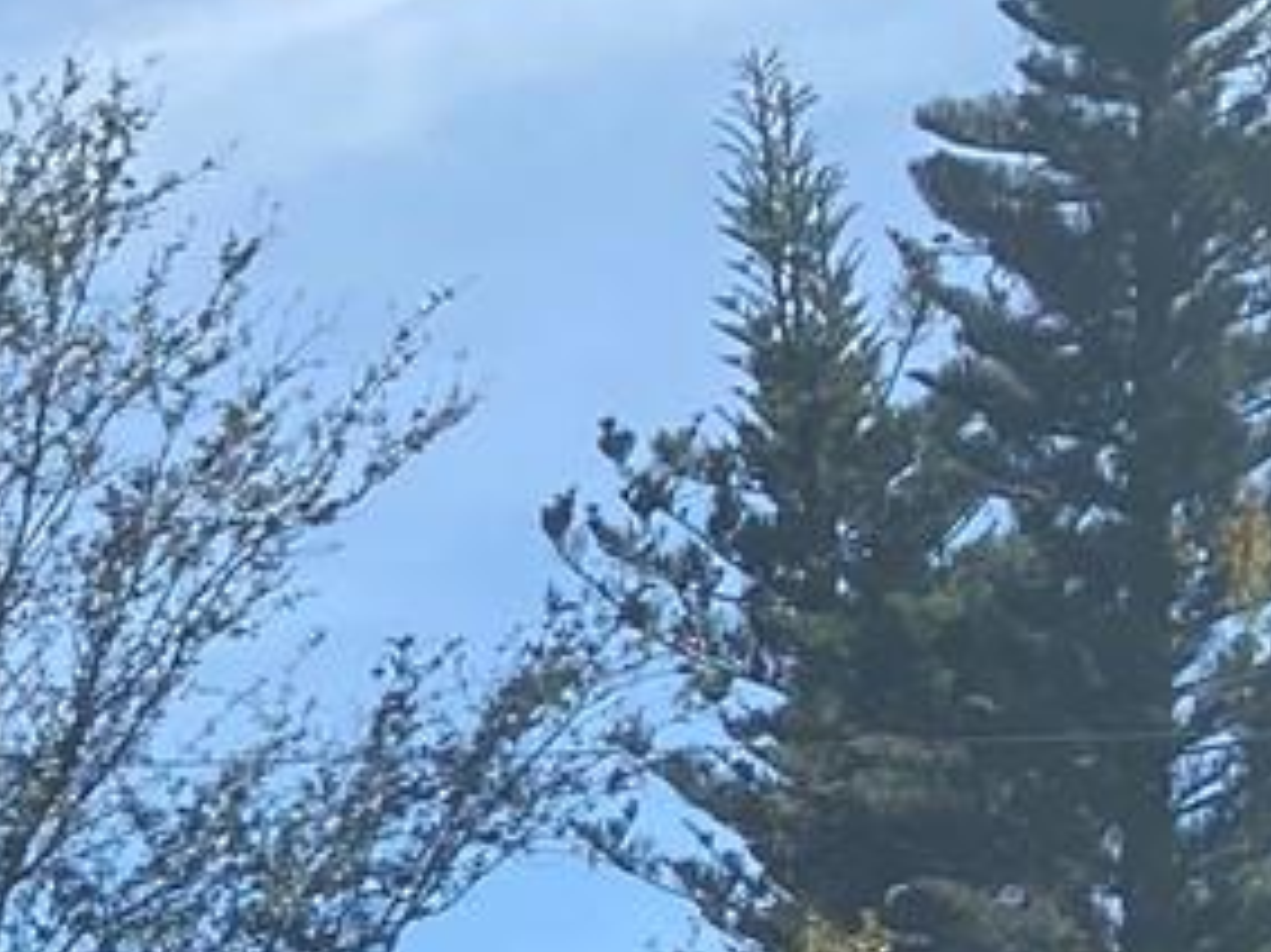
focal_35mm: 147
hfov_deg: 10.8
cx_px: -2061
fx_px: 5395
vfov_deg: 9.5
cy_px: 1855
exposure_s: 1/2183
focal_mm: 4.25
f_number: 1.8
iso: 32
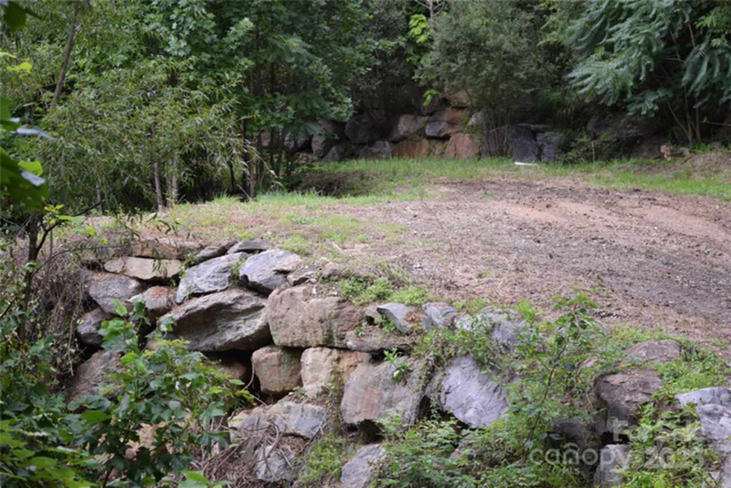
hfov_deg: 24.6
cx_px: 366
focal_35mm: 82
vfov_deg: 16.6
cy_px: 244
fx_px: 1675
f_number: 5.6
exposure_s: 1/100
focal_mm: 55
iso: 140
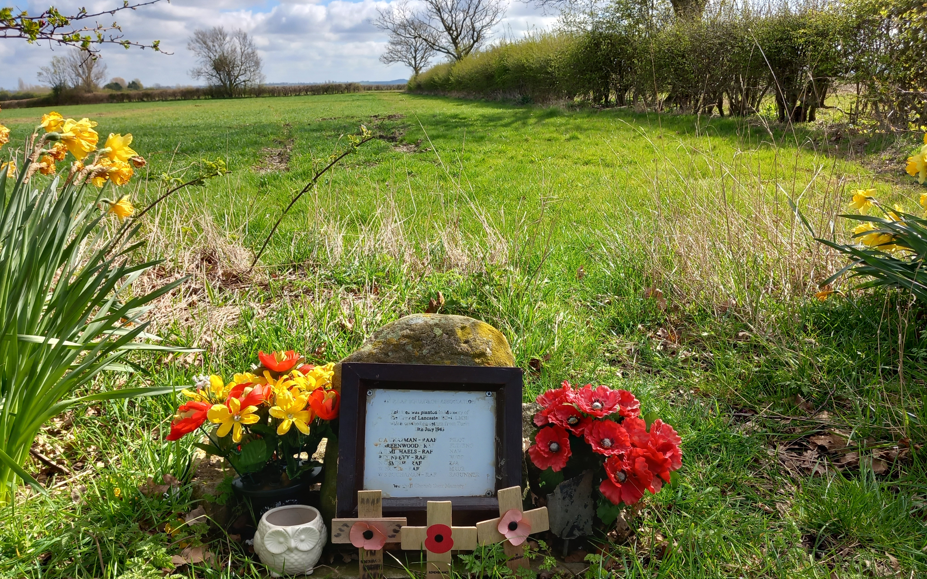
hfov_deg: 64.6
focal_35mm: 29
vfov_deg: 42.9
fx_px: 733
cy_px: 350
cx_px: 458
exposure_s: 1/269
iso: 20
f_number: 1.8
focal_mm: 4
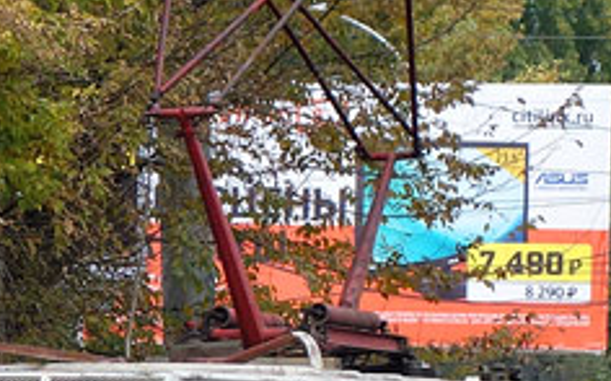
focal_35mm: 457
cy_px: 225
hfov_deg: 4.6
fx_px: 7603
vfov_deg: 2.9
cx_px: 207
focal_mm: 32.85
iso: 400
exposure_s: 1/500
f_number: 4.5
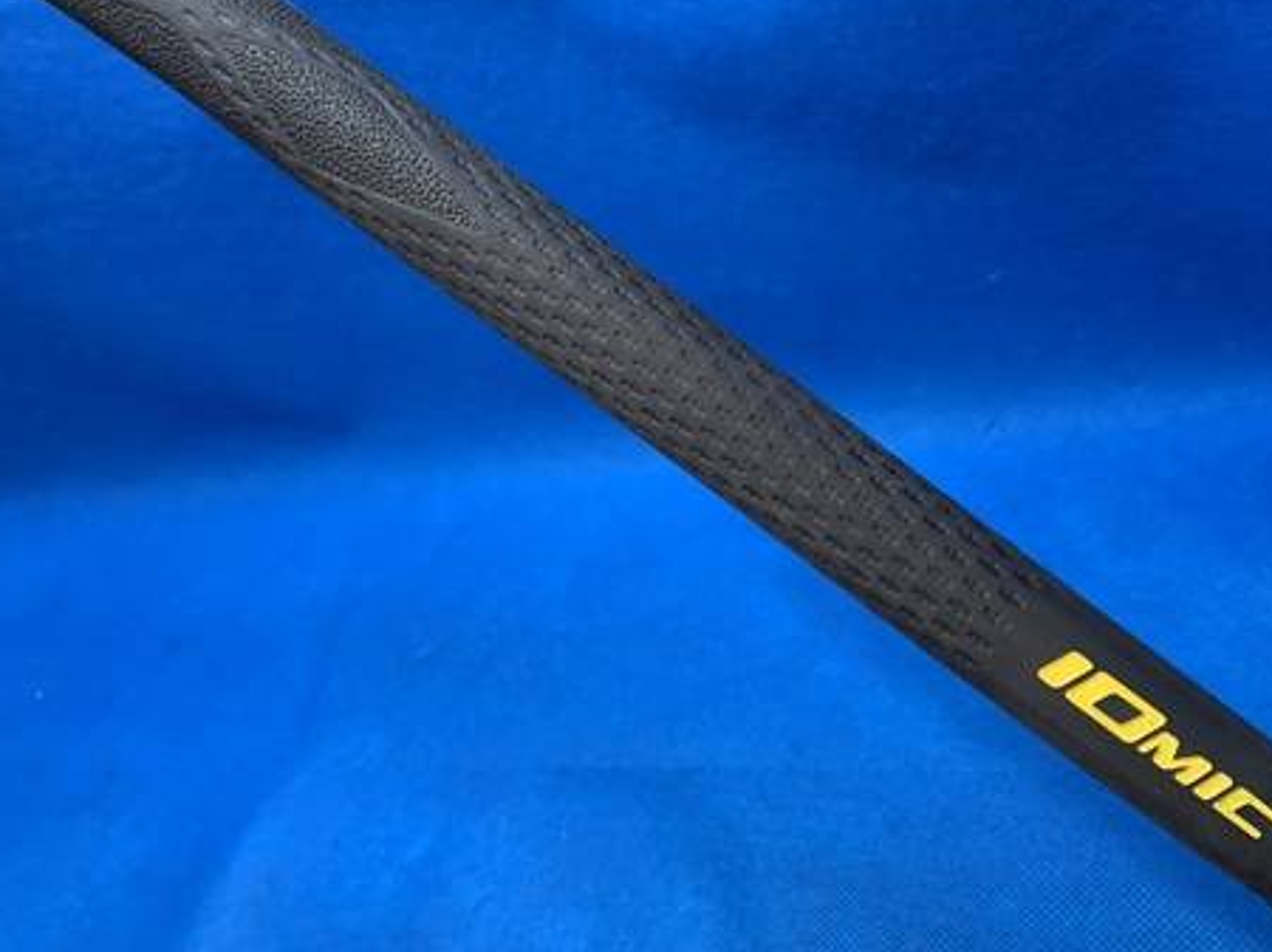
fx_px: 1359
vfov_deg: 38.5
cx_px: 746
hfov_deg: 49.9
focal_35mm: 37
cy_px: 387
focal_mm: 4.25
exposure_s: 1/60
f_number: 1.8
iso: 125
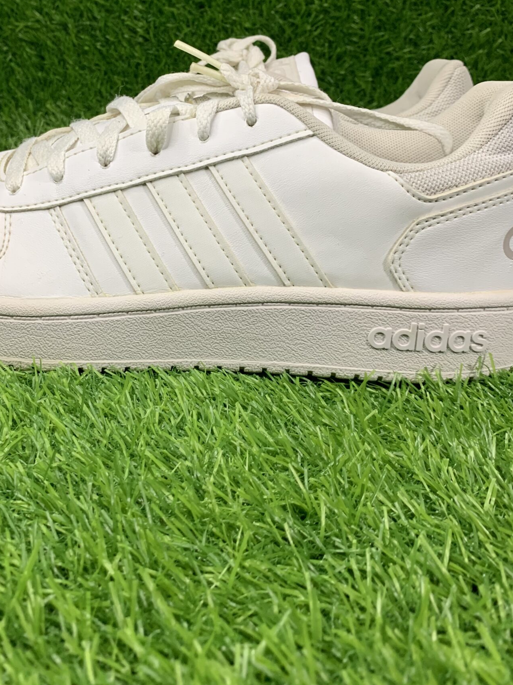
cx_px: 178
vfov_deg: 47.2
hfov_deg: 36.5
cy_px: 234
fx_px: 771
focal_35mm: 39
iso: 125
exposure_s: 1/60
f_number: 1.8
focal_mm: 4.25
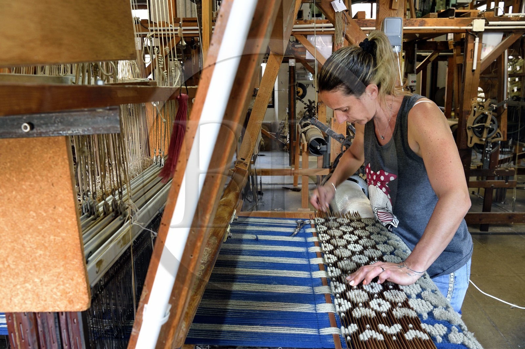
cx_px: 262
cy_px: 174
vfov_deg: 44.9
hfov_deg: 63.7
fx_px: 423
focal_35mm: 29
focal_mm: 29
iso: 800
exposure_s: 1/13
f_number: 9
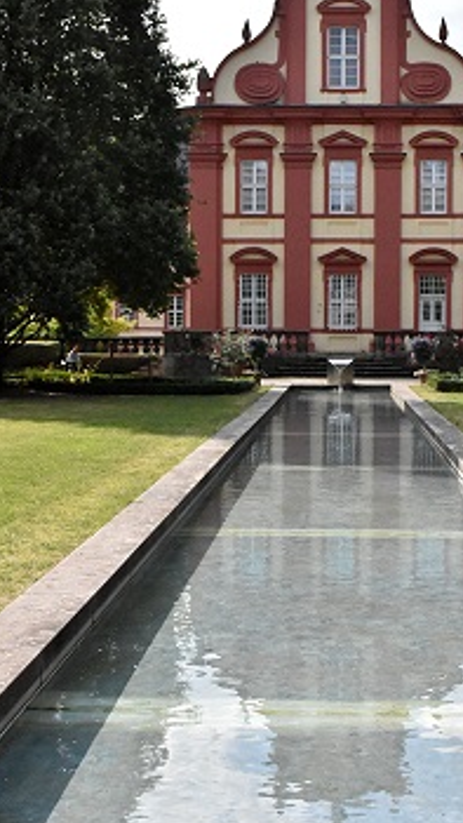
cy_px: 356
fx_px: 1171
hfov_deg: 22.2
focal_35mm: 54
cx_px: 323
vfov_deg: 38.6
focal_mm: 27
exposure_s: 1/8000
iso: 5000
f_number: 9
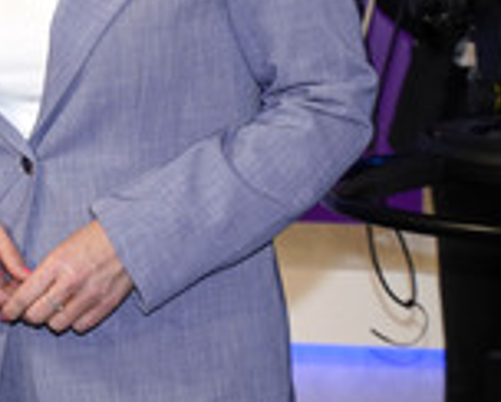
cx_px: -74
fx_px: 2227
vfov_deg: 10.2
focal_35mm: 150
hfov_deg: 12.6
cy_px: -7
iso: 2000
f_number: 5
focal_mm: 54
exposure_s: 1/160
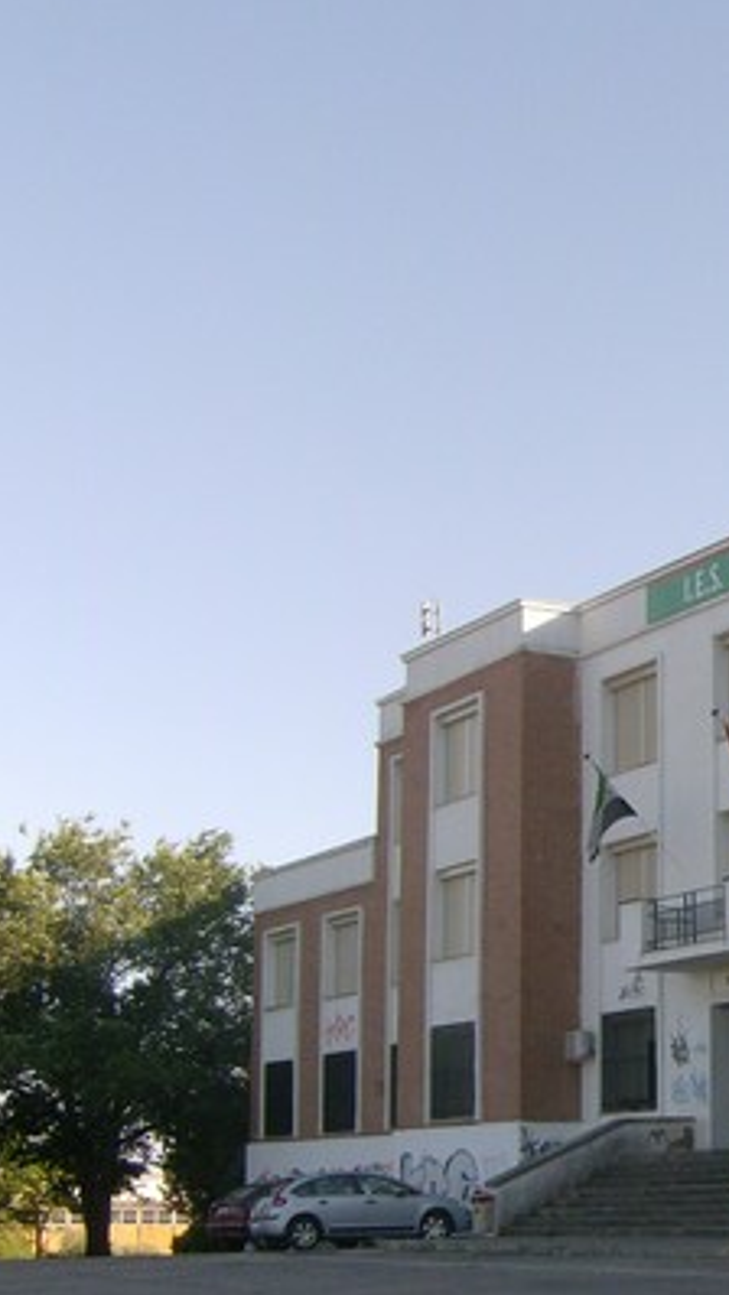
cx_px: 879
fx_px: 2164
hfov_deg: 18.1
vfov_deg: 33.3
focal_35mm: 63
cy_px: 755
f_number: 4.7
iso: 100
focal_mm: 6
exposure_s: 1/335
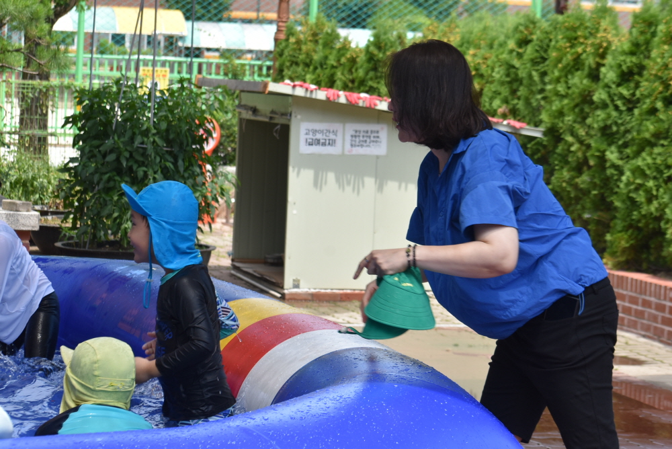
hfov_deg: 17.5
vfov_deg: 11.7
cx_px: 336
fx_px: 2185
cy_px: 224
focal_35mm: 117
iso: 280
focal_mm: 78
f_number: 8
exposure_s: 1/250
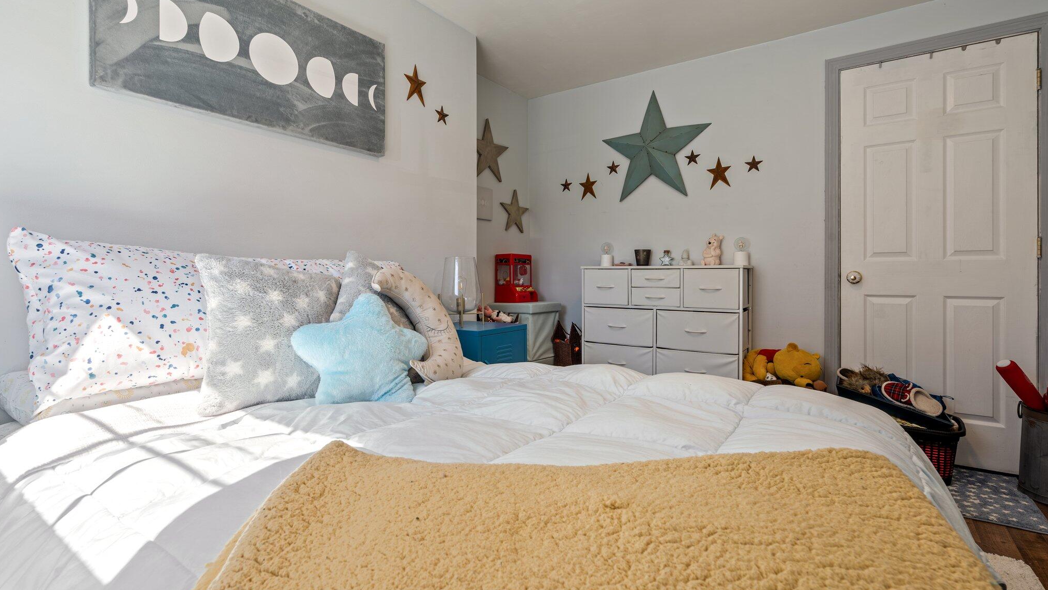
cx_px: 526
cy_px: 276
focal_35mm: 17
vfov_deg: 63.9
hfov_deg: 95.9
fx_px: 472
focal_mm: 16
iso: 50
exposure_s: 1/3
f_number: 10
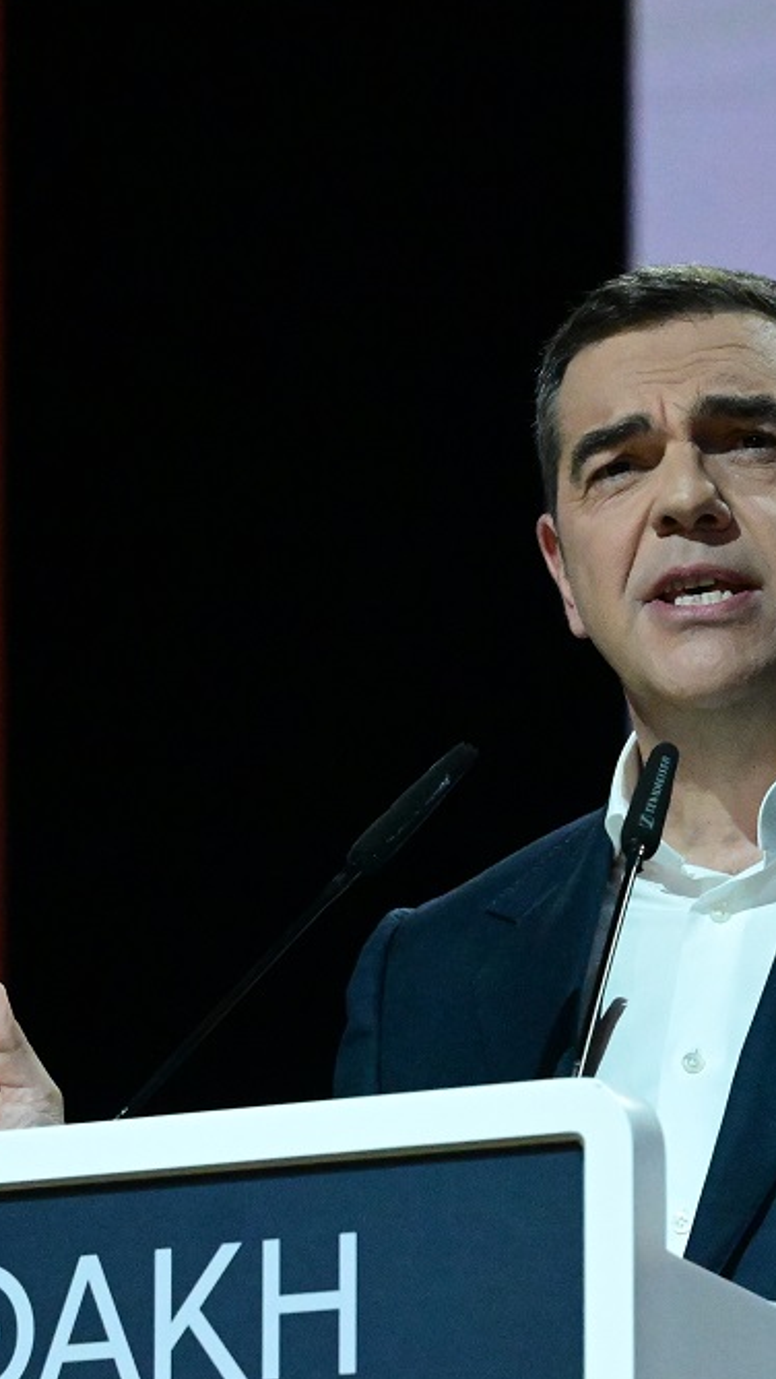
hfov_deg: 2.6
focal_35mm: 465
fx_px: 17001
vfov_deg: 4.6
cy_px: 733
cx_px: 448
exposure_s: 1/1000
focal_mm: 165
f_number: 5.6
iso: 10000
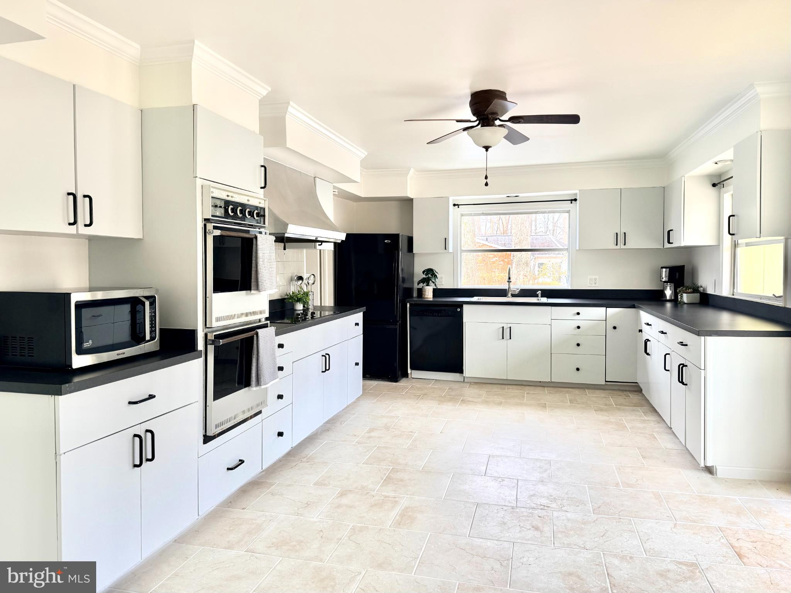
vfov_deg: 56.8
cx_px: 396
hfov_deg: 71.6
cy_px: 296
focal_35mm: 24
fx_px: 548
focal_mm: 6.76
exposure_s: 1/121
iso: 80
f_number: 1.78
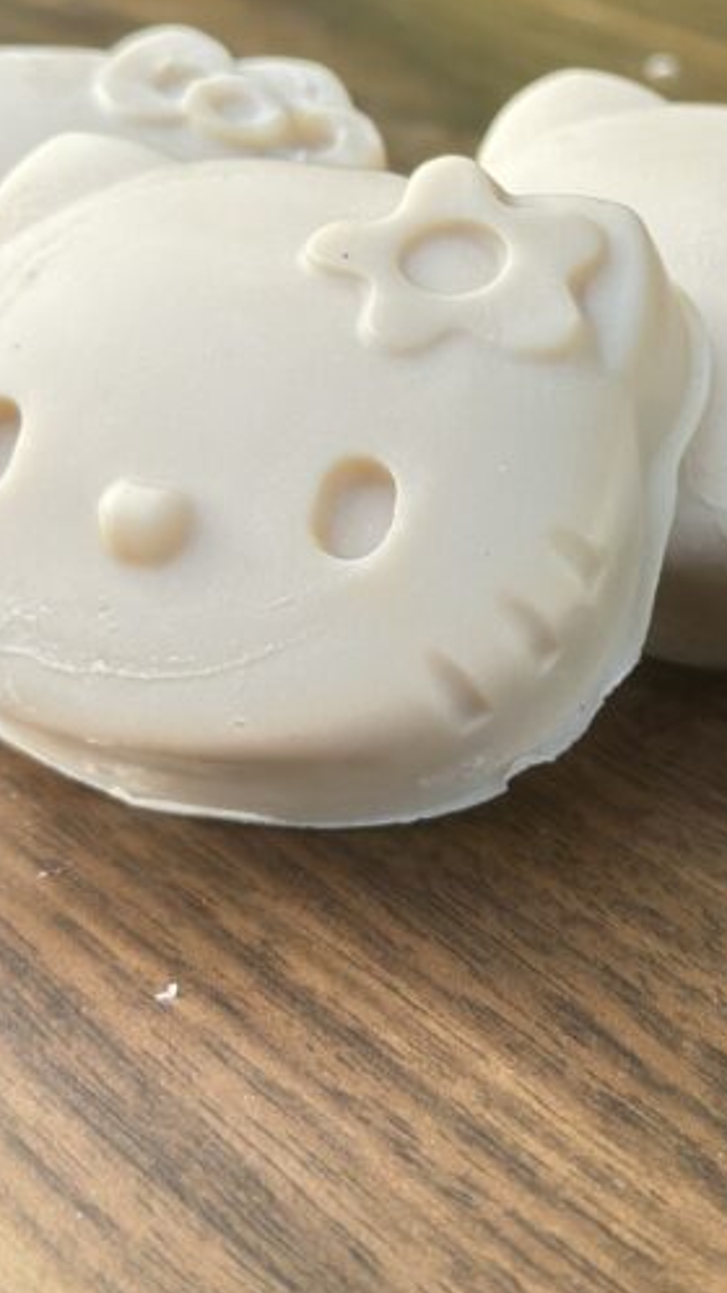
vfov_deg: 25.1
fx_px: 2880
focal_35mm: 84
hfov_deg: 14.3
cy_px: 348
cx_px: 628
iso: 125
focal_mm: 6.86
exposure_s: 1/104
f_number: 1.78
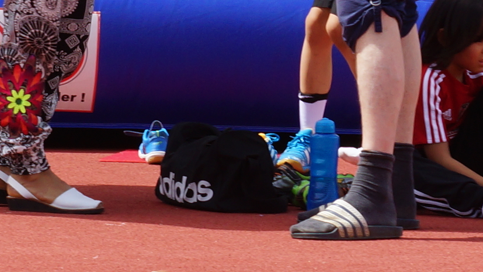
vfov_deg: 2.1
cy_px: -363
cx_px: -51
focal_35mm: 564
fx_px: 7223
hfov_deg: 3.8
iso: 100
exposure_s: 1/160
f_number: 8
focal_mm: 70
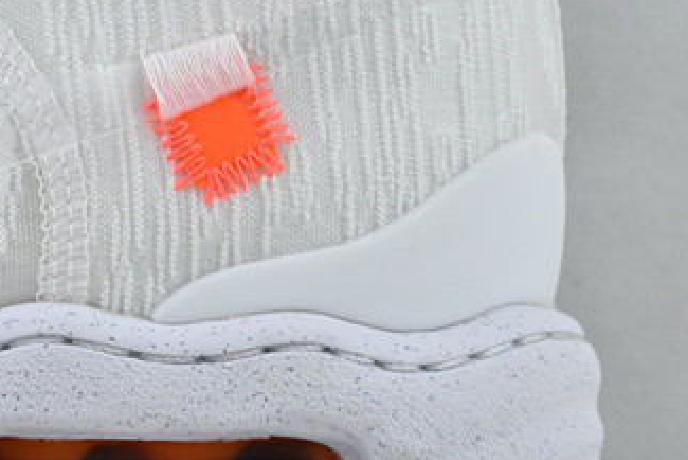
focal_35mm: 166
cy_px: 191
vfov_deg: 8.3
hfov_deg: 11.7
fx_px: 3174
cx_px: -404
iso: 100
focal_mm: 30
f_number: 4.8
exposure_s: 1/100
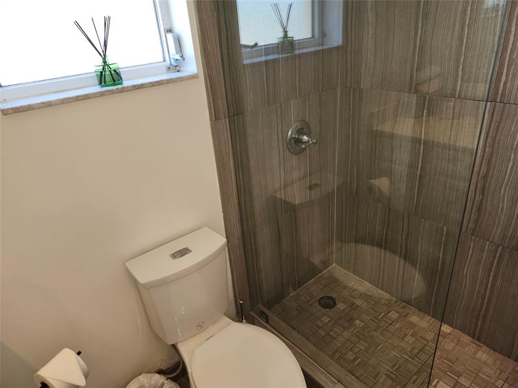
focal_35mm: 23
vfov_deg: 58.9
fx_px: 344
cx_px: 259
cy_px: 194
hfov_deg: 73.9
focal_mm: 5.54
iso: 40
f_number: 1.8
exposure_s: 1/60
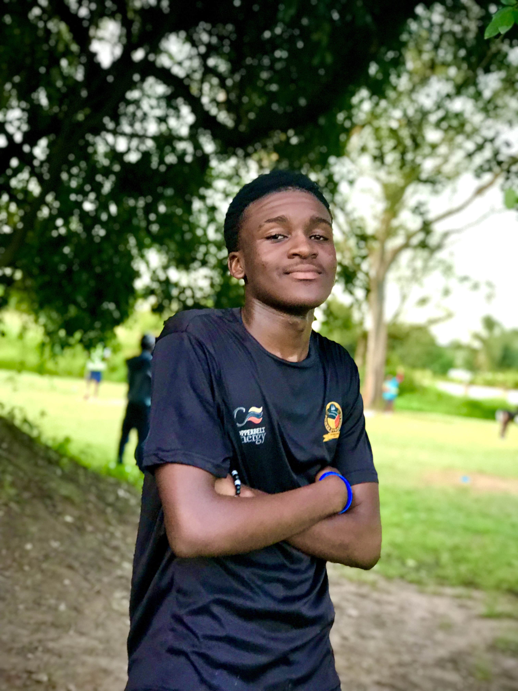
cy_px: 346
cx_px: 259
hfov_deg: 25.7
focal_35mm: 57
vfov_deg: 33.8
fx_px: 1137
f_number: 2.8
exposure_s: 1/50
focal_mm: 6.6
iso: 200
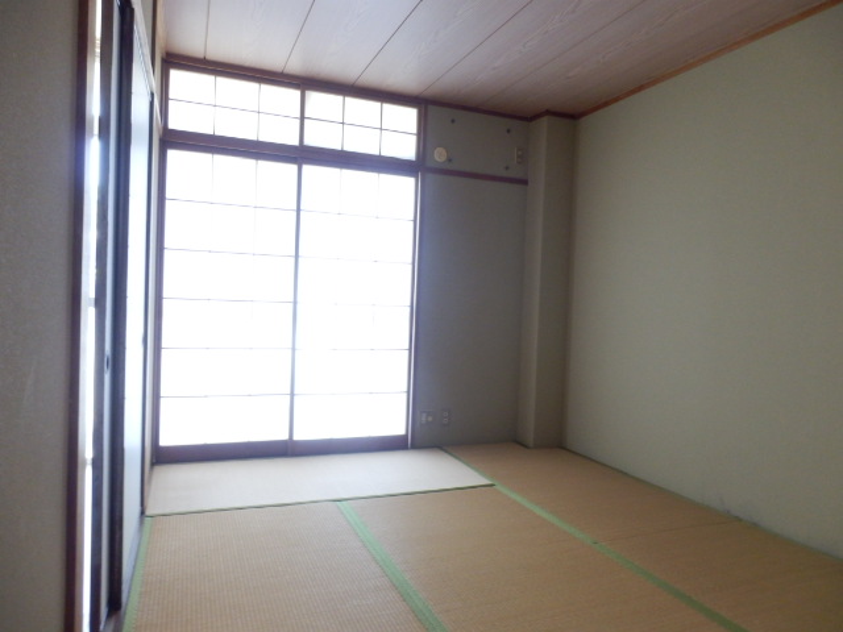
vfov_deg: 56.8
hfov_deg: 71.6
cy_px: 316
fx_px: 584
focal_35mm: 24
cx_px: 422
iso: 400
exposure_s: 1/30
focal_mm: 4.2
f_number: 3
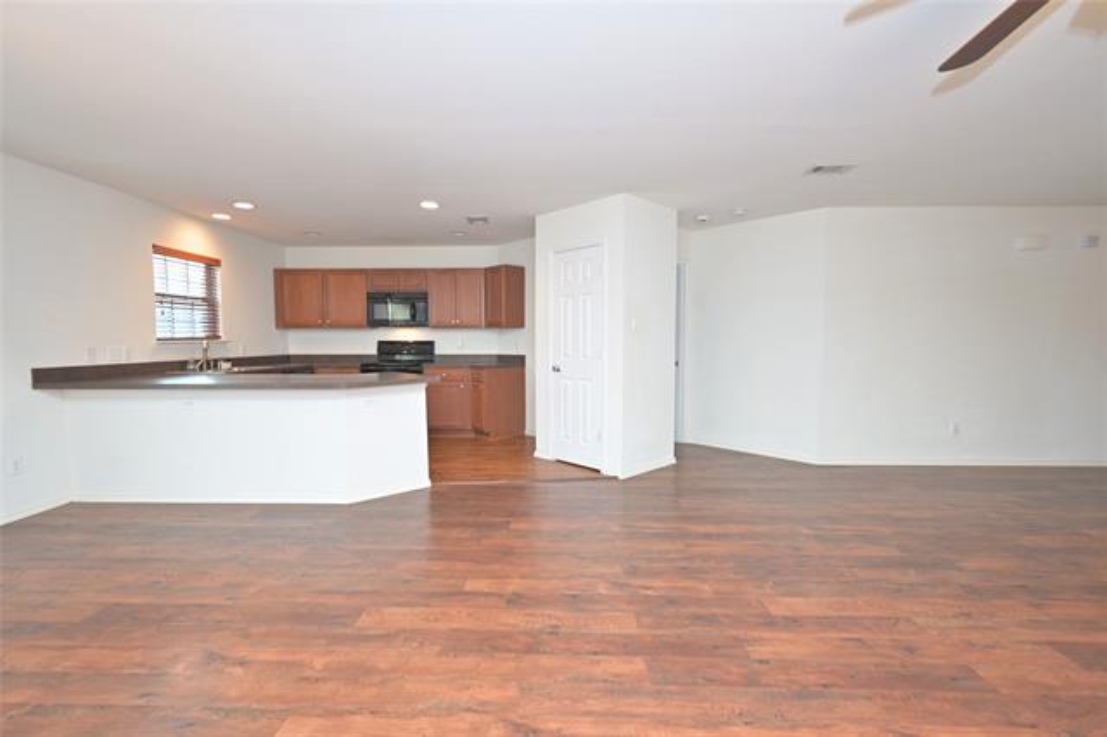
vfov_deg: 73.7
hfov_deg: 96.8
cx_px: 554
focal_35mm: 16
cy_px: 368
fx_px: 492
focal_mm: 16
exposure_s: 1/15
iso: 250
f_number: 4
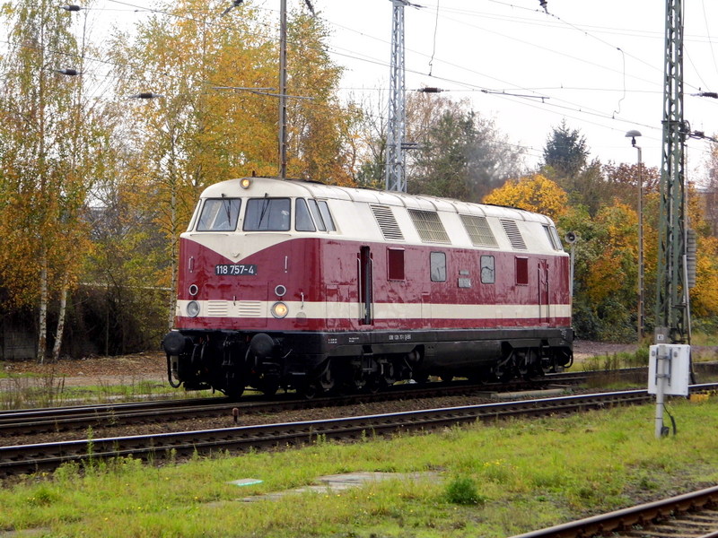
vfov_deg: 11.2
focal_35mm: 132
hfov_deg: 14.9
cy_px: 269
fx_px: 2738
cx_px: 359
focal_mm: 23.6
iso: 100
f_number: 4.7
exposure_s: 1/139
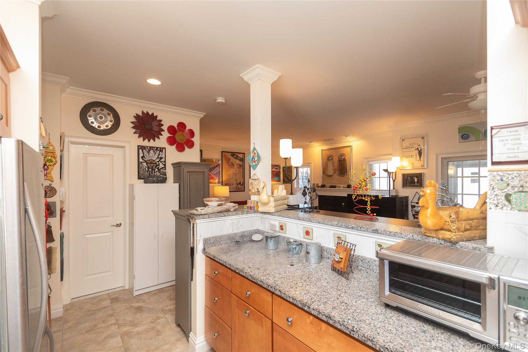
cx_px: 264
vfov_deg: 77.3
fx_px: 220
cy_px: 176
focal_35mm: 15
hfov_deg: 100.4
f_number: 5.6
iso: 1000
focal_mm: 10
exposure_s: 1/60
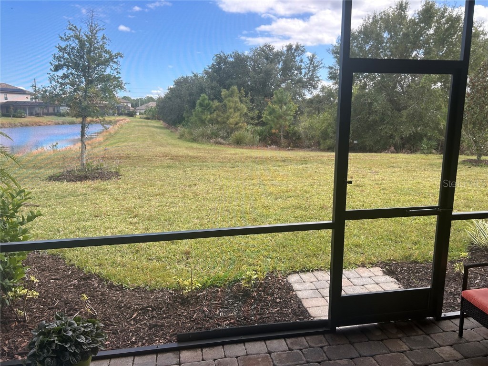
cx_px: 244
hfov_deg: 67.3
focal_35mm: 26
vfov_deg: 53.1
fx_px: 367
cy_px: 183
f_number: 1.5
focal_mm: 5.7
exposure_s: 1/628
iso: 50
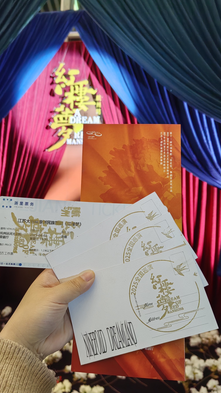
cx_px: 101
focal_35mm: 30
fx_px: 313
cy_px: 195
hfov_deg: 38.9
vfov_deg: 64.3
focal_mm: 5.52
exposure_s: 1/100
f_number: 1.9
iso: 50
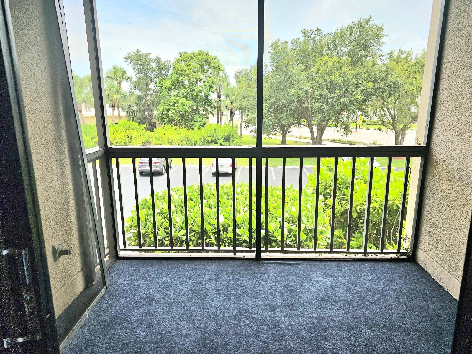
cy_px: 177
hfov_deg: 73.9
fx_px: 314
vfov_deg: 58.9
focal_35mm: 23
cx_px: 236
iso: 10
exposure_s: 1/250
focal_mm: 6.3
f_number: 1.7
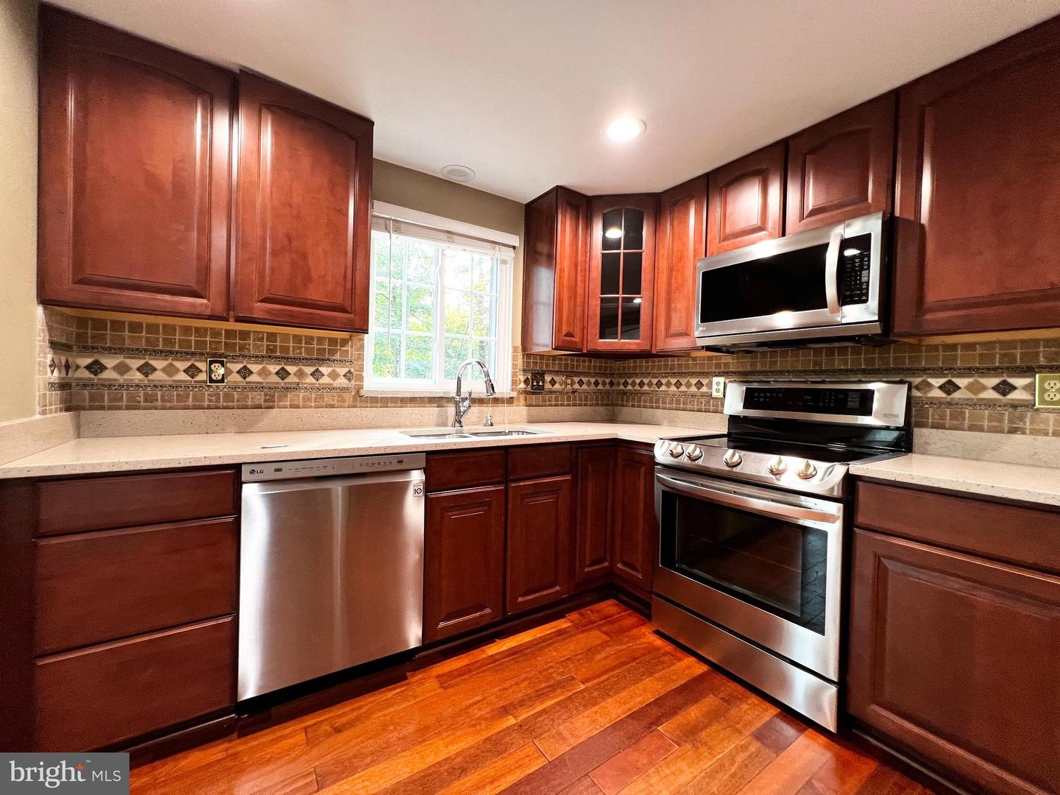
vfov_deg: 89.9
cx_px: 530
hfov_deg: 106.2
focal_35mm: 13
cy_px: 398
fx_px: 398
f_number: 1.8
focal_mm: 1.57
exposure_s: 1/60
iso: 200
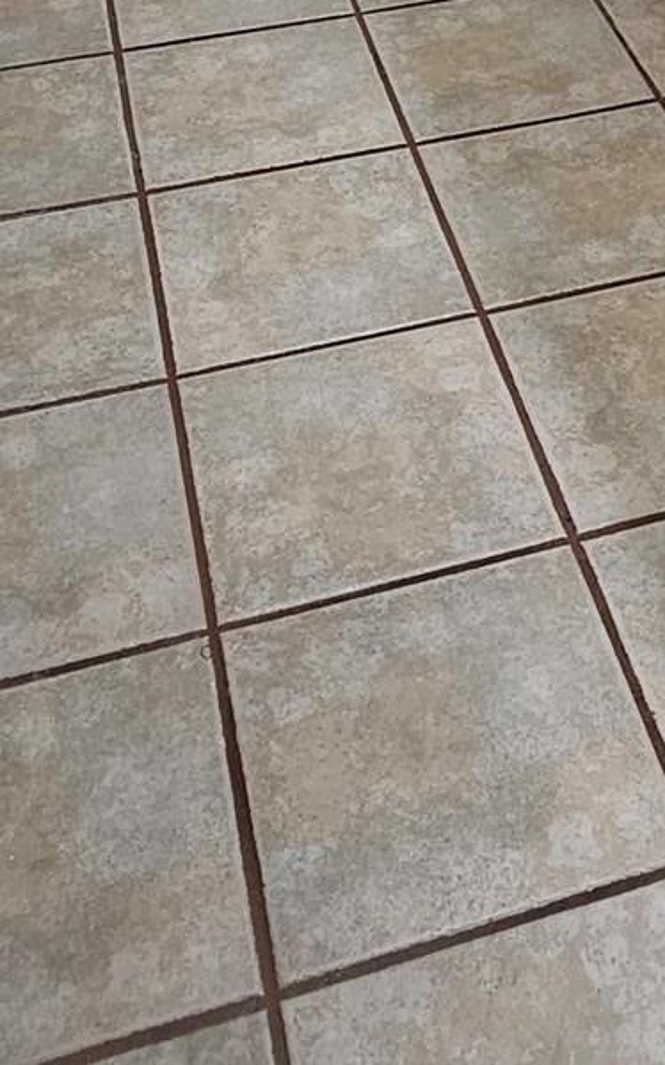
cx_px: 626
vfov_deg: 34.9
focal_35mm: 53
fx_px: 1538
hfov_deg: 23.6
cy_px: 16
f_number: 2.2
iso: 160
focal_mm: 2.2
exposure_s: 1/60
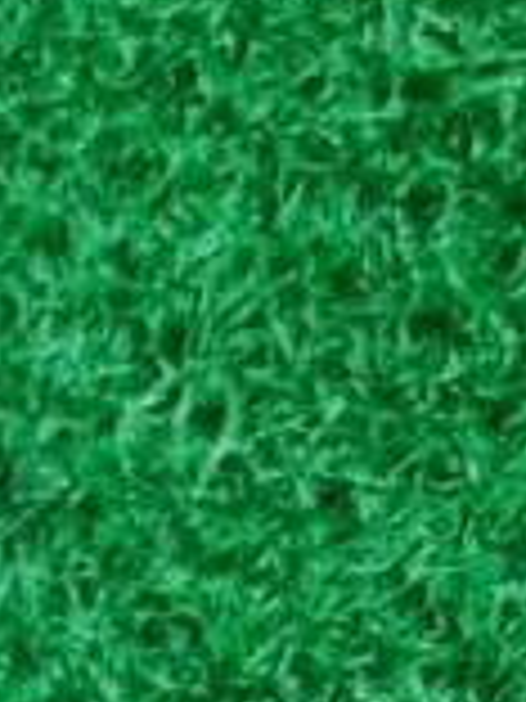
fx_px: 3120
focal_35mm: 154
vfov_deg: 11.0
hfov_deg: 8.8
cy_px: 1642
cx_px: -733
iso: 500
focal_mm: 6.7
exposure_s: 1/40
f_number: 1.8
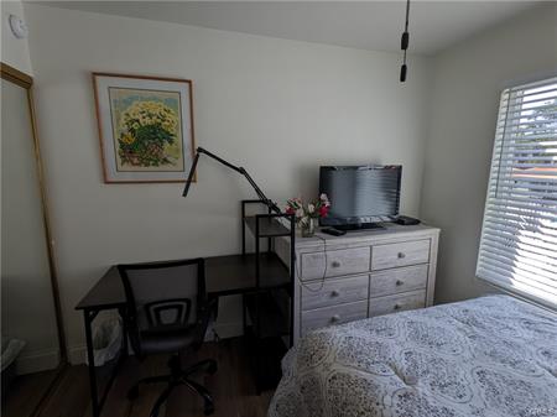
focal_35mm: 16
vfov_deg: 78.1
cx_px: 278
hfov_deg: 94.5
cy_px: 208
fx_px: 257
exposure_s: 1/120
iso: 20
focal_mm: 2.22
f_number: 2.2
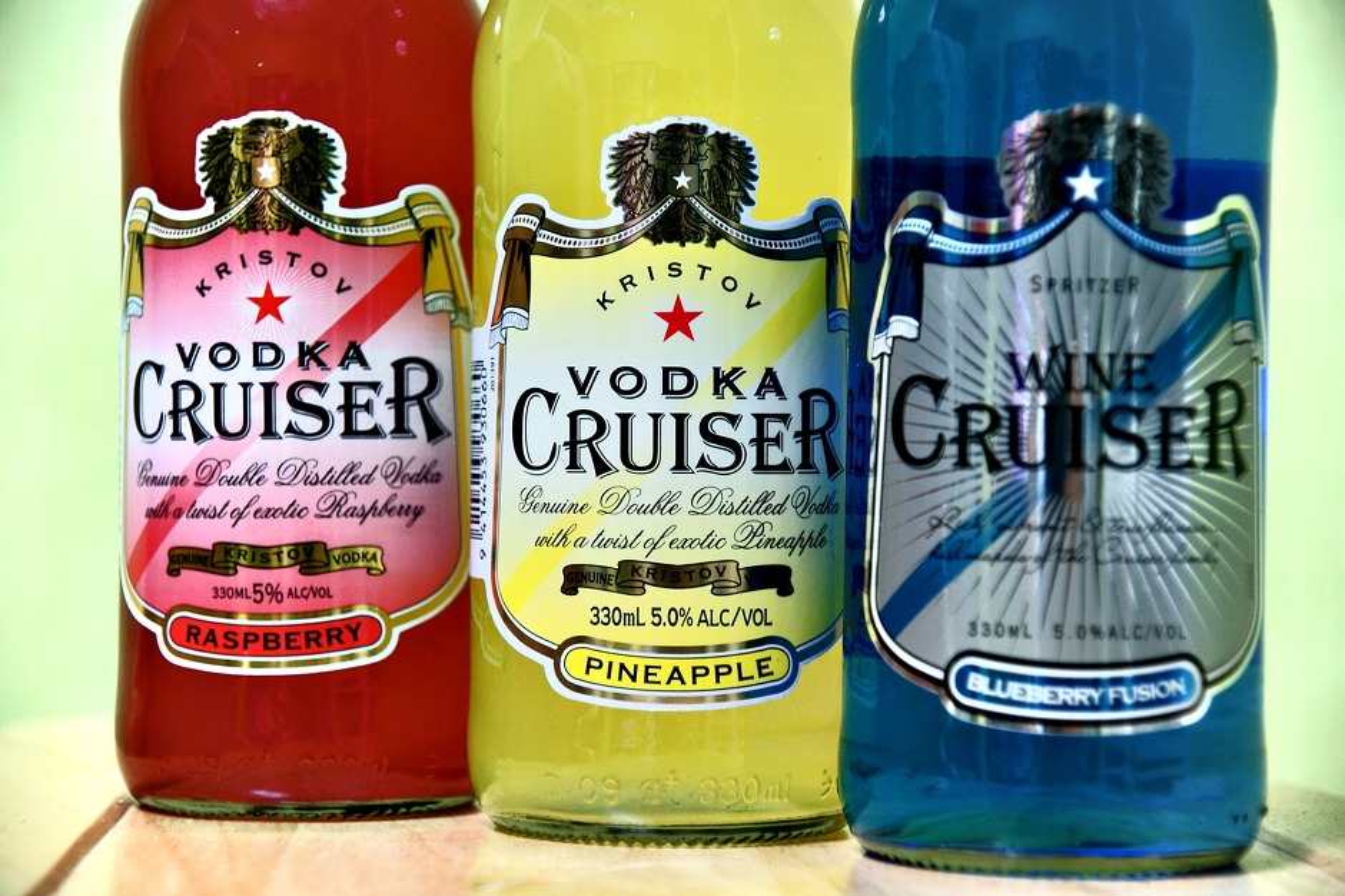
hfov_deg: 19.5
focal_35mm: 105
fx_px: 3921
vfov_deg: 13.0
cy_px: 448
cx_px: 672
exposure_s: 1/15
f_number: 5.6
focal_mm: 70
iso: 400
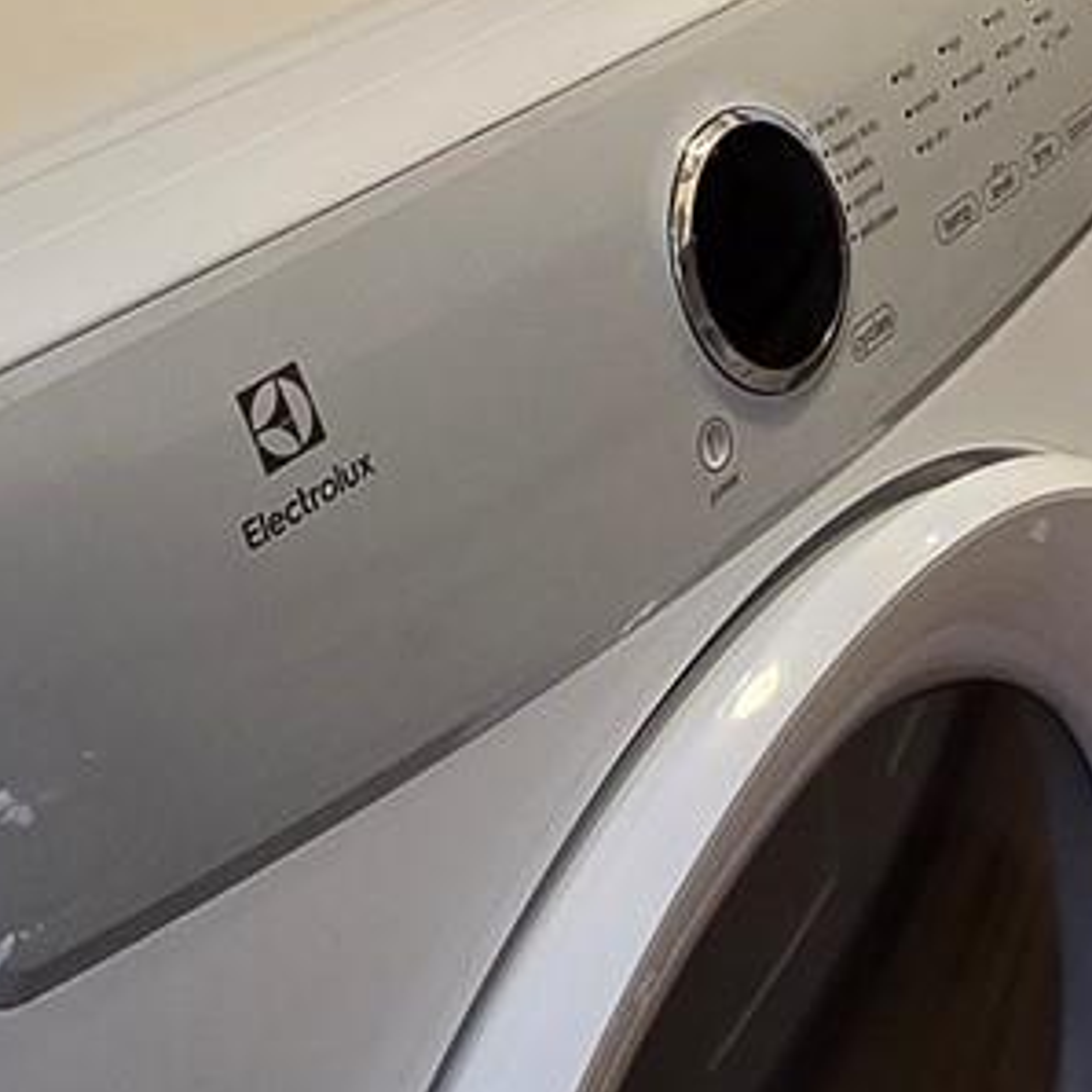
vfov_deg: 17.7
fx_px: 2820
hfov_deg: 19.8
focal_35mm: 79
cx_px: 1484
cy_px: -865
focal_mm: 2.2
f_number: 2.2
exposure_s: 1/60
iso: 100
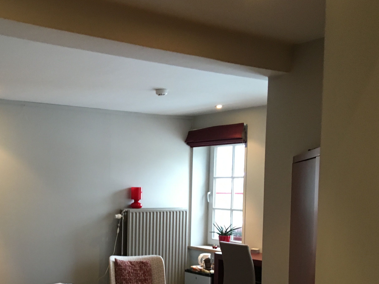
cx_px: 97
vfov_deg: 29.7
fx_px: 526
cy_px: 219
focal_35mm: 48
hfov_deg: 38.7
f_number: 2.2
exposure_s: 1/33
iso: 200
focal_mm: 4.15
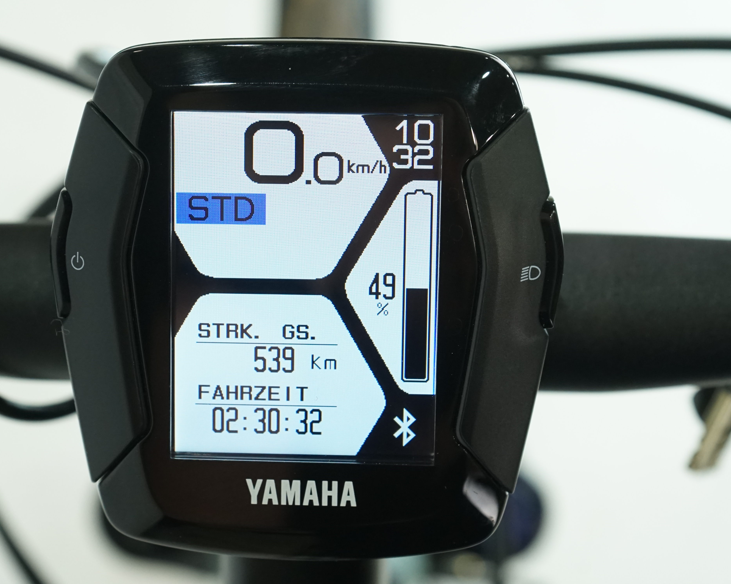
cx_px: 280
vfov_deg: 19.6
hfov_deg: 24.4
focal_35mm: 78
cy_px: 241
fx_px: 1687
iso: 1600
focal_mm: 52
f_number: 5.6
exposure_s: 1/200
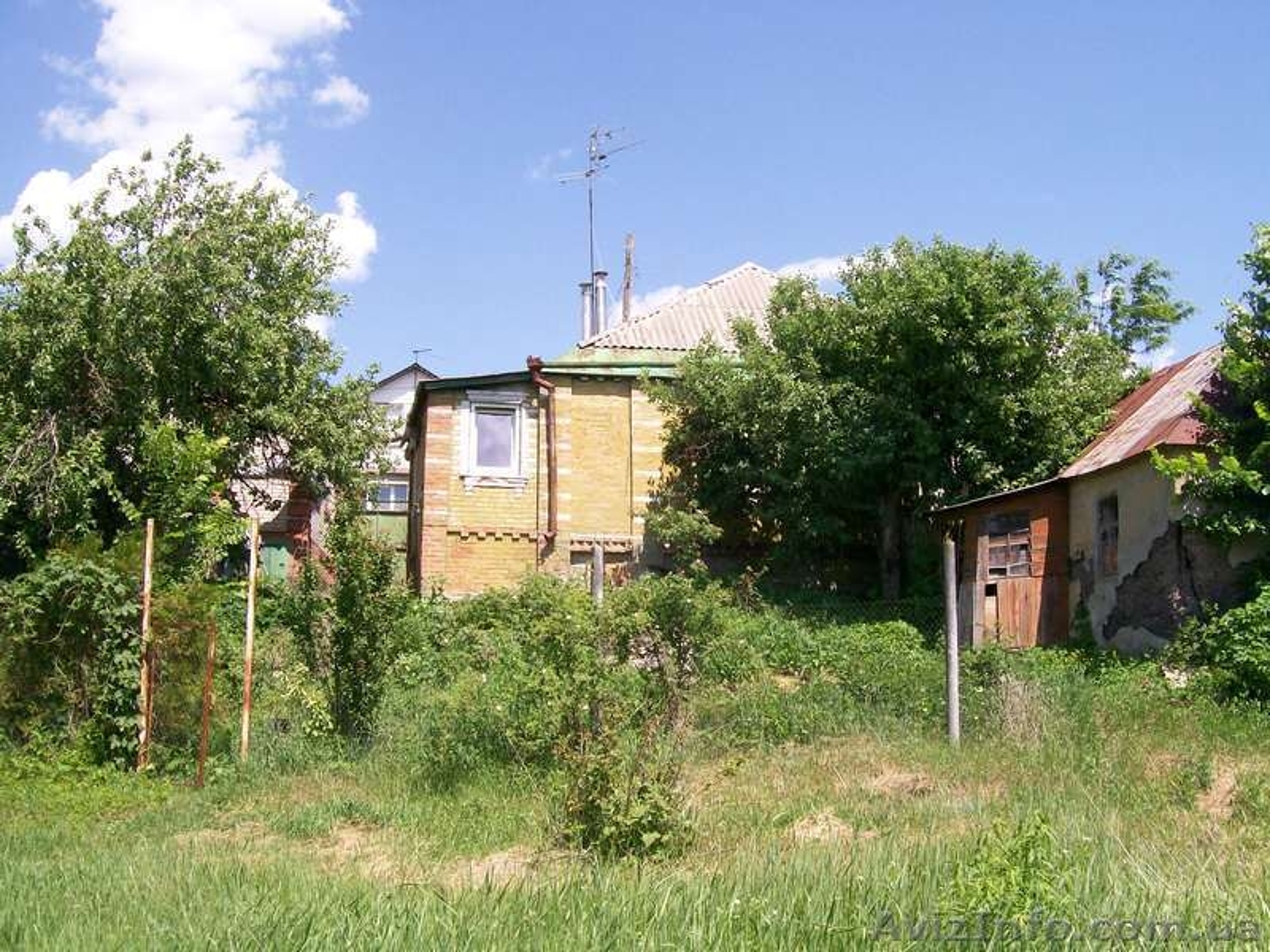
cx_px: 635
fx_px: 1321
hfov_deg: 51.4
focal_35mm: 36
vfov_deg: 39.7
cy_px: 476
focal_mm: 6
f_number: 4.8
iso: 80
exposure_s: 1/399
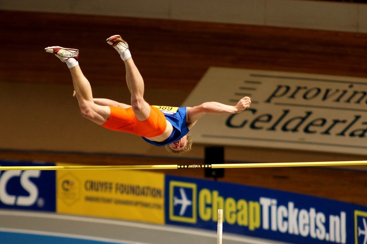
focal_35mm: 300
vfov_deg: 4.6
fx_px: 3058
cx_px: 184
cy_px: 122
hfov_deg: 6.9
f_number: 2.8
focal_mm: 200
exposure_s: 1/400
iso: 640
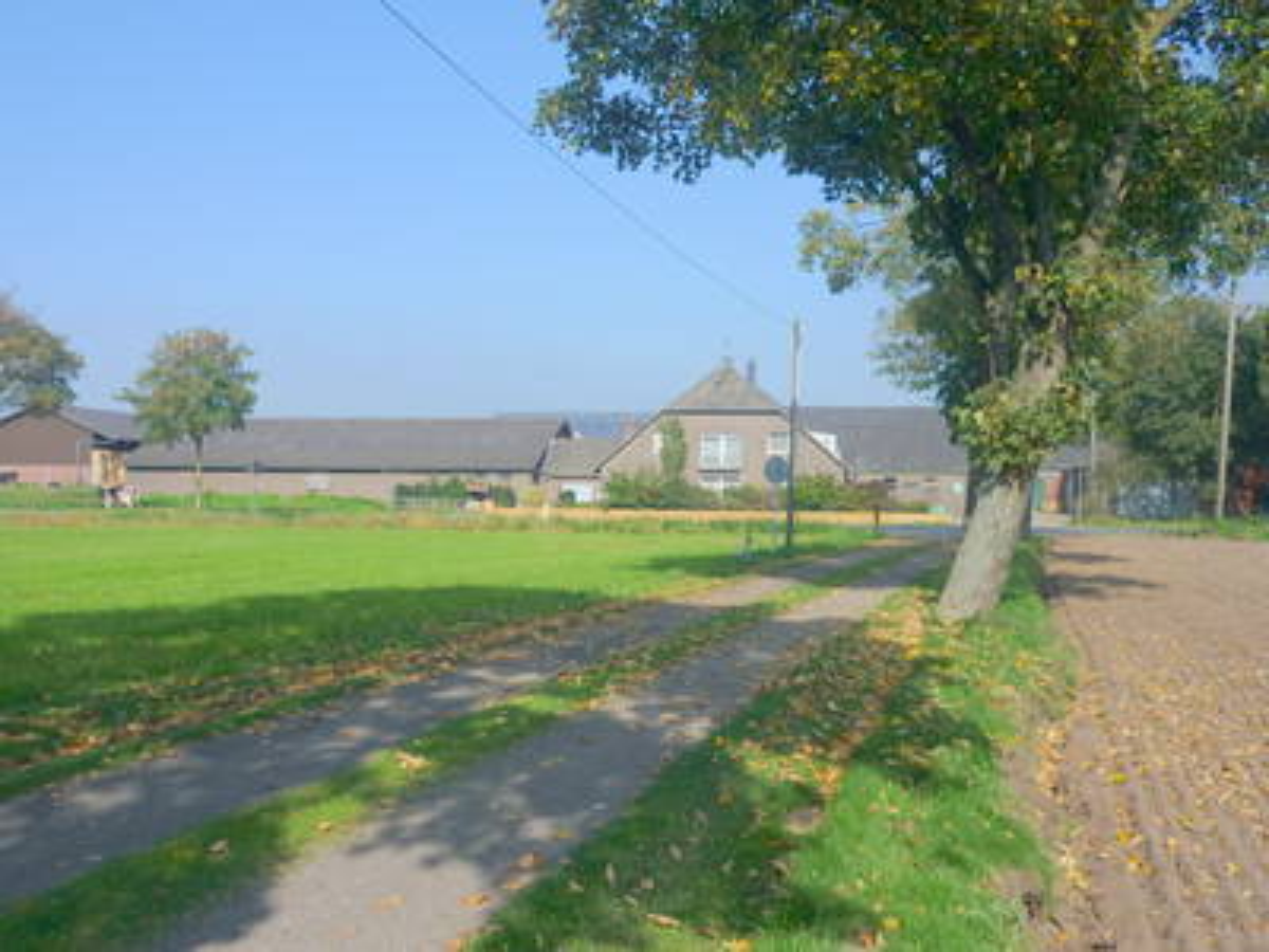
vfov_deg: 42.9
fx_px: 1210
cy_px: 476
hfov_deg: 55.4
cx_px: 634
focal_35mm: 33
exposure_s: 1/320
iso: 80
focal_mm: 5.5
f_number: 8
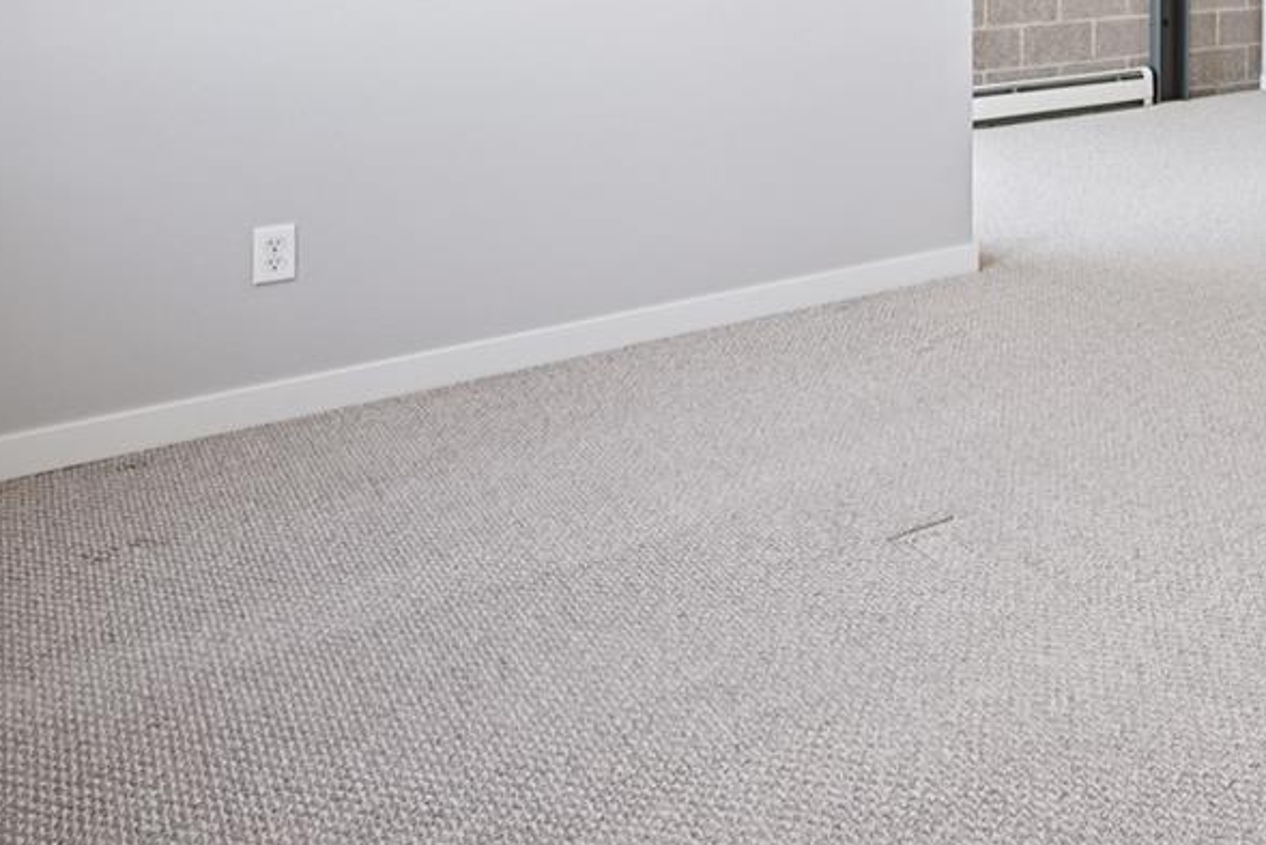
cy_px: -133
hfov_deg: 42.6
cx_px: 1309
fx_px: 1337
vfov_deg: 30.5
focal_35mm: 38
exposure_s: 1/13
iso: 400
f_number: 10
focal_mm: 14
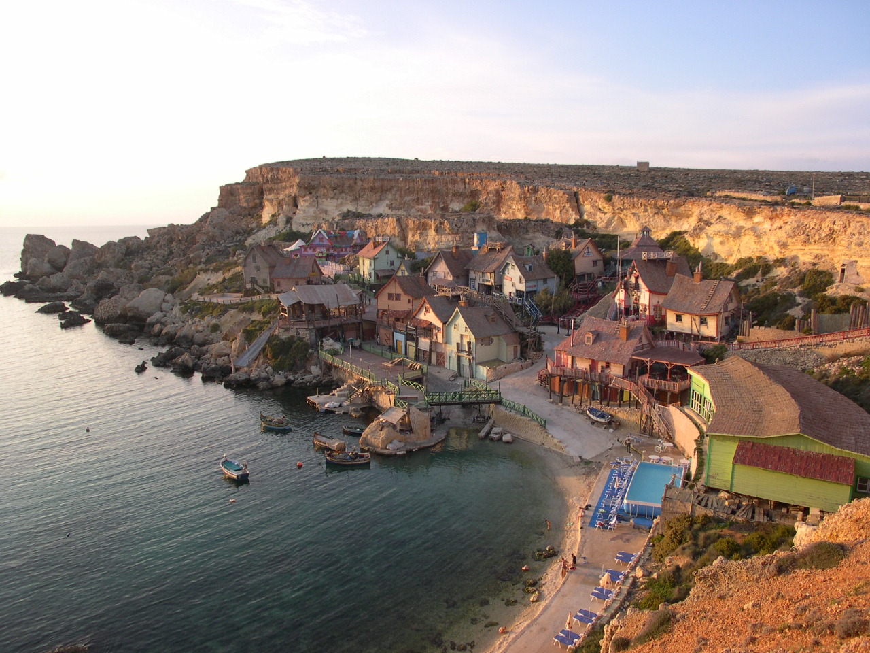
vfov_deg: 37.7
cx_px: 435
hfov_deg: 49.0
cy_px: 326
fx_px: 955
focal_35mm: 38
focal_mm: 8
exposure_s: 1/369
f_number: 2.8
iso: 100
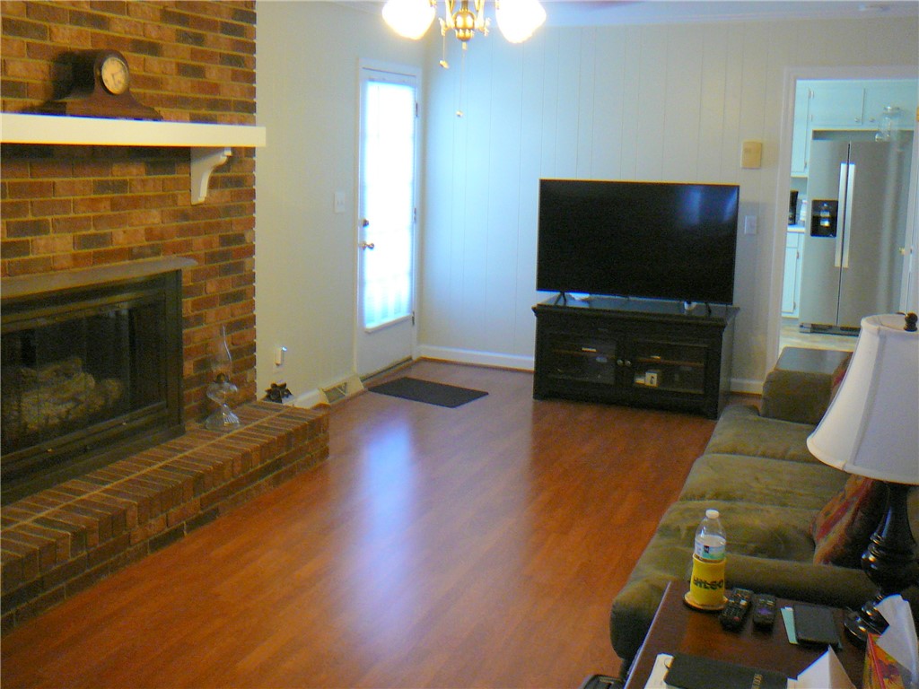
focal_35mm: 35
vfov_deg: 40.7
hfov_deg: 52.6
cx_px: 460
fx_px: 929
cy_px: 344
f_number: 2.8
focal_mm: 5.2
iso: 200
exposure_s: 1/8
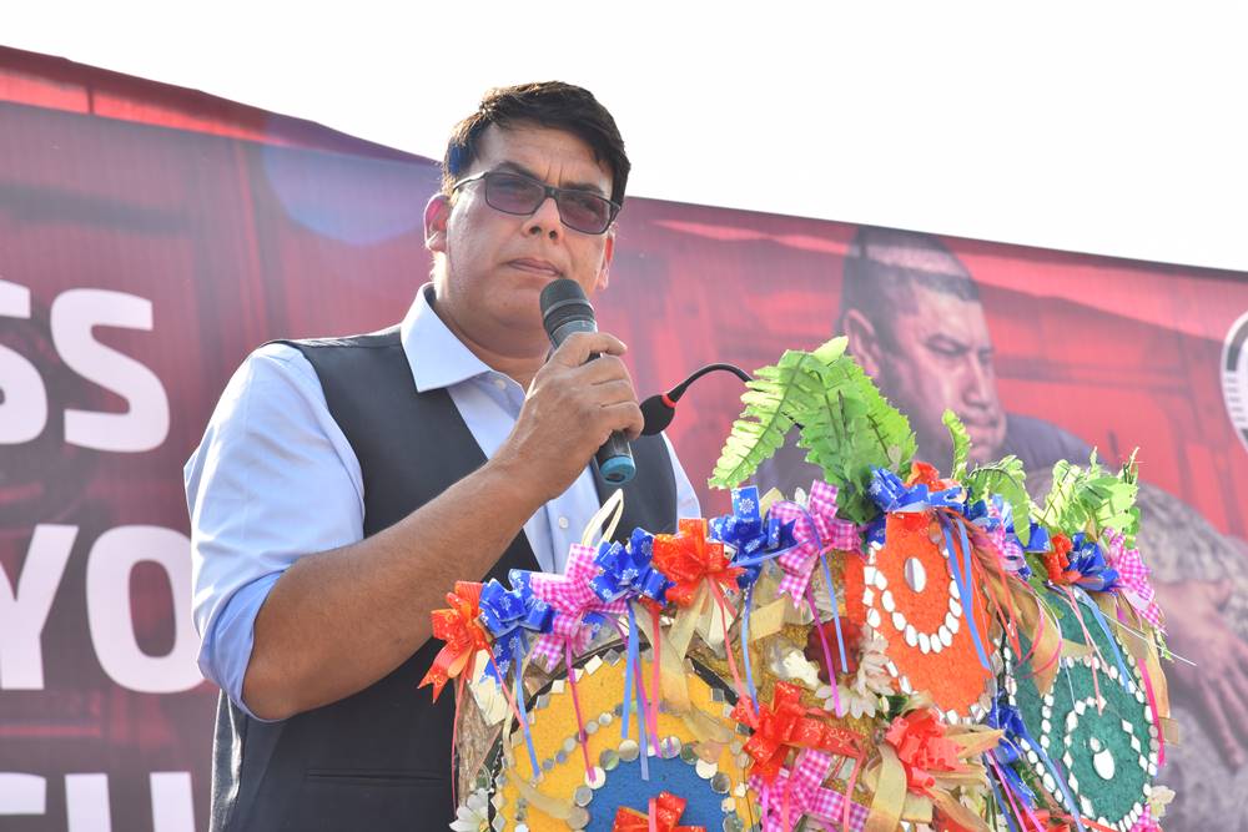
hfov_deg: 17.1
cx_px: 624
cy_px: 416
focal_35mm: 120
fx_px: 4160
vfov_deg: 11.4
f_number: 11
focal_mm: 120
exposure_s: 1/160
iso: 320
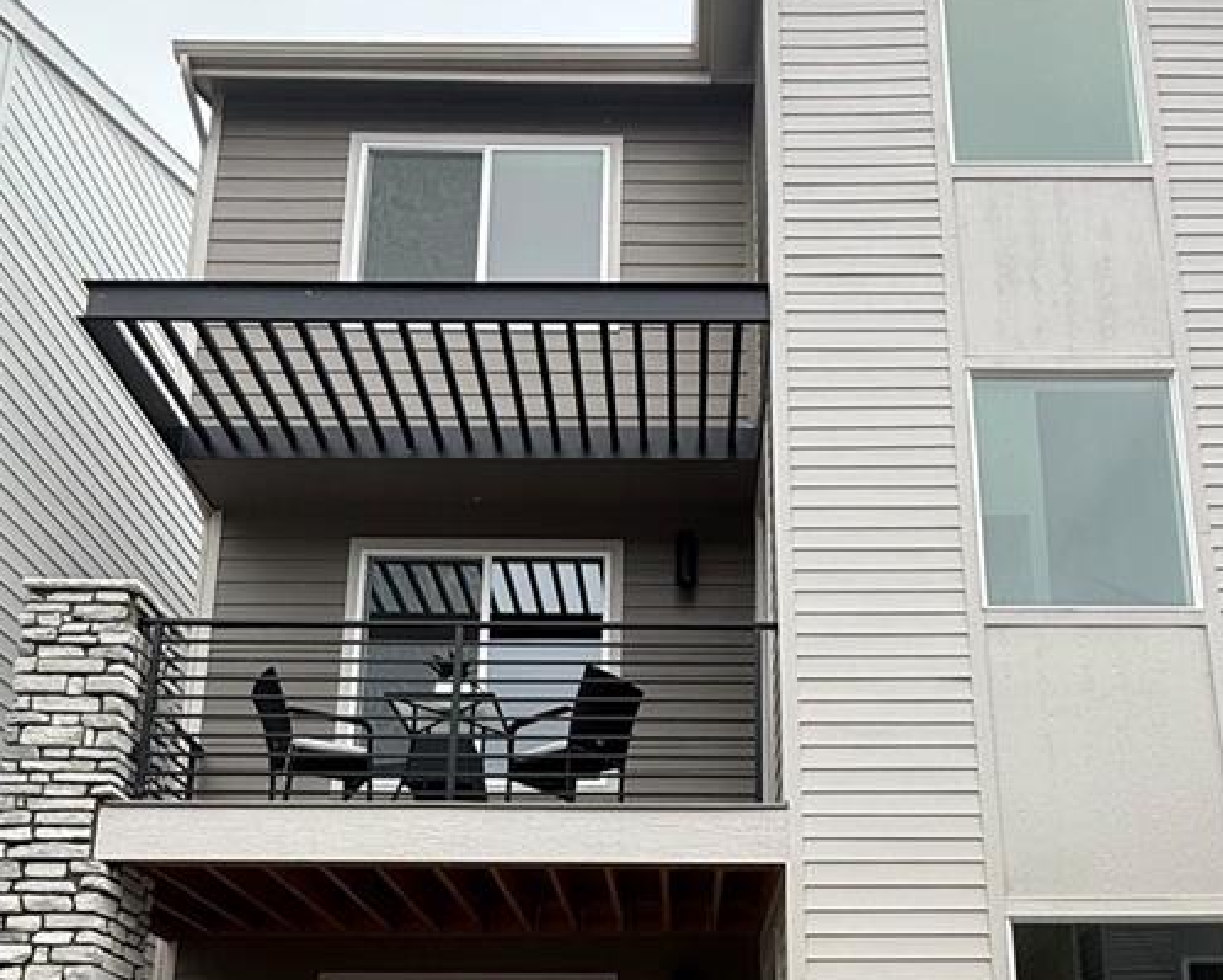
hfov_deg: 54.0
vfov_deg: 40.6
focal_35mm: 33
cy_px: 911
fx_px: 1195
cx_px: 704
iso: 50
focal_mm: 2.22
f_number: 2.2
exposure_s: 1/323
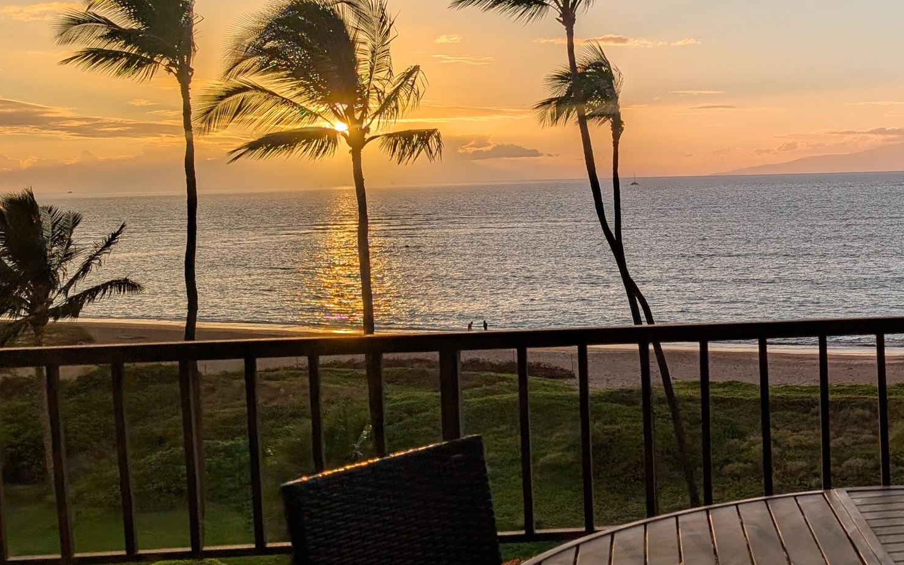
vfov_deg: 24.4
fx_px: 1306
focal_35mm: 53
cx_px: 890
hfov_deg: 34.9
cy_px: 275
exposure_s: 1/10638
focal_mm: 6.9
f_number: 1.68
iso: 22
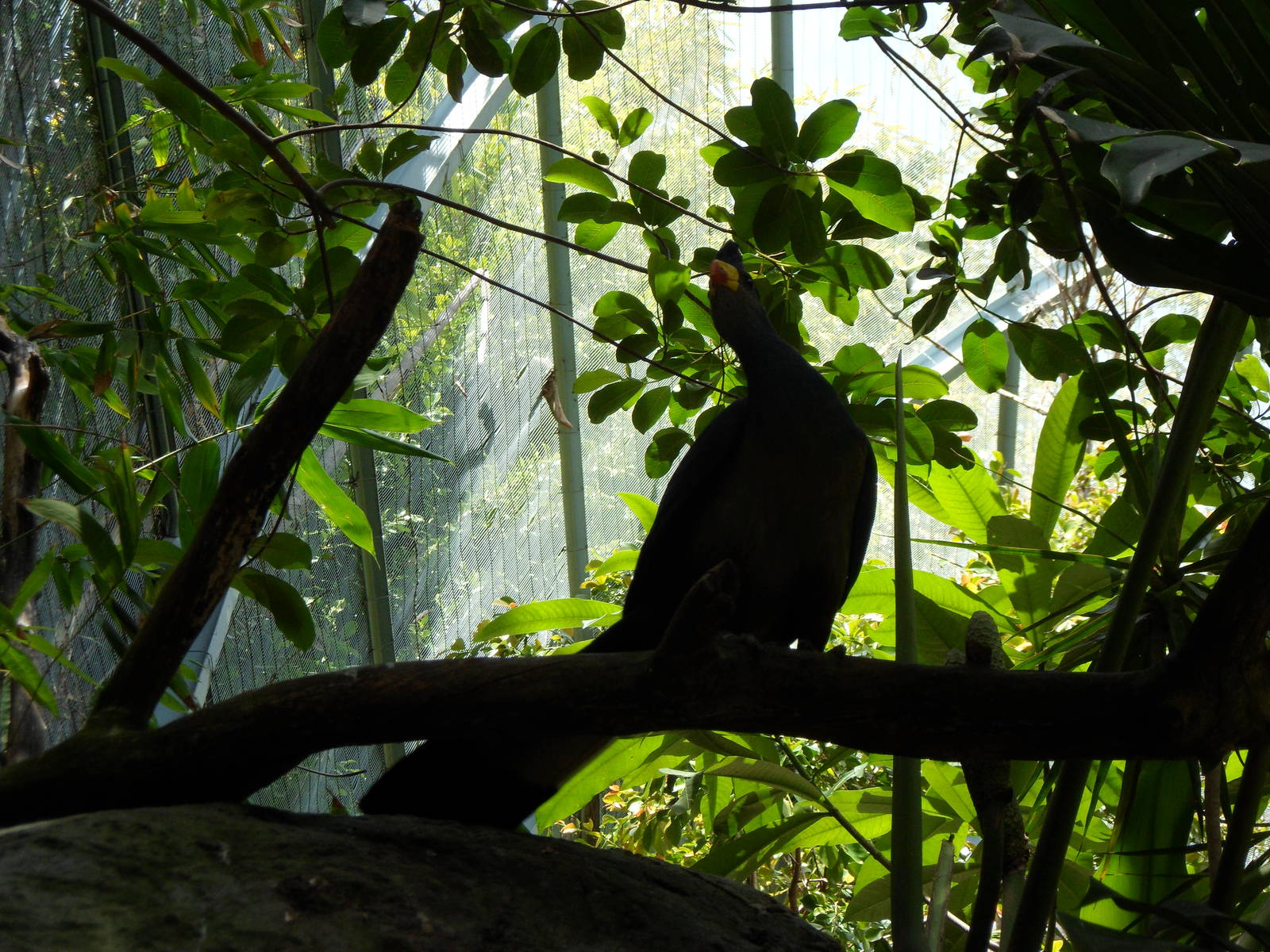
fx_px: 4769
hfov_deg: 15.2
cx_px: 635
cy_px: 476
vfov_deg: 11.4
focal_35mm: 130
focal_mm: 22.5
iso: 80
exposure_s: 1/90
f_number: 5.4
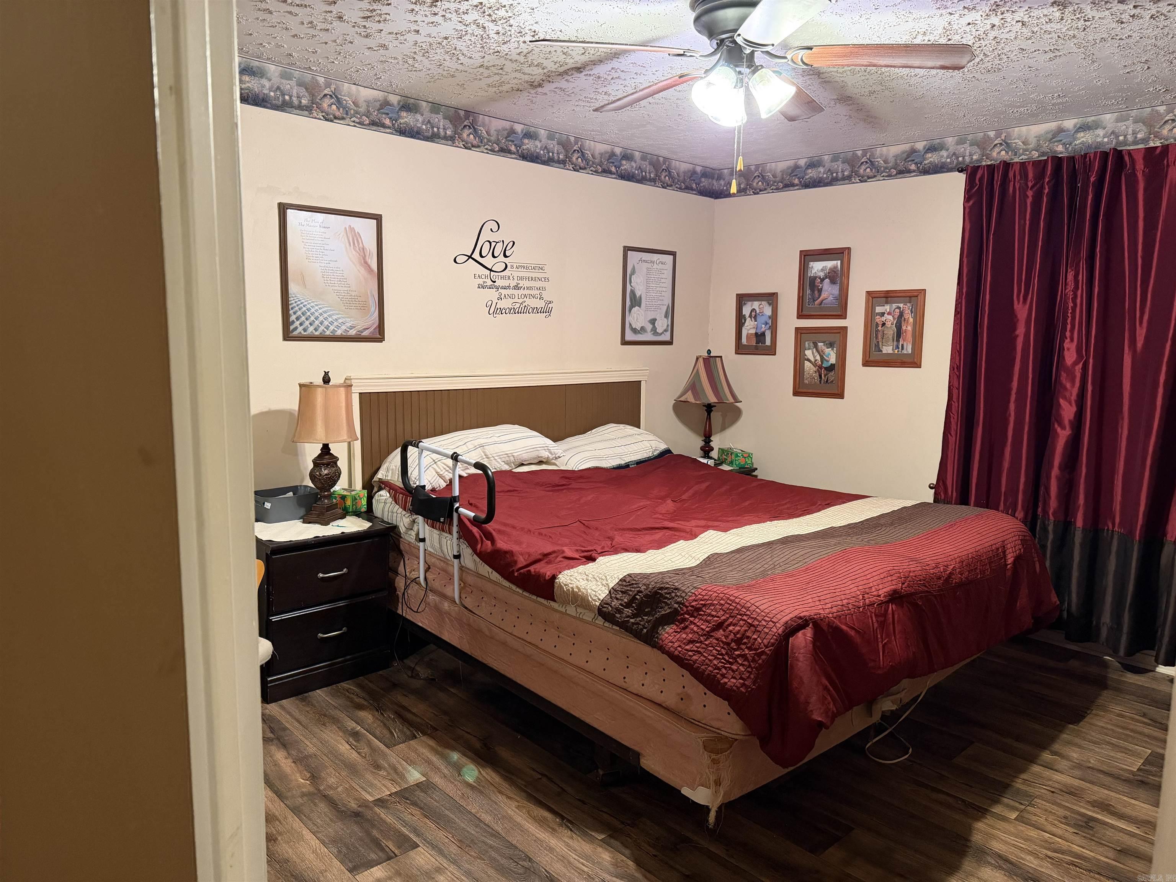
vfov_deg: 56.8
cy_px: 441
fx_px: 815
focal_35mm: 24
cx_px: 588
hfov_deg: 71.6
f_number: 1.78
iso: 640
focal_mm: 6.76
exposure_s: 1/60
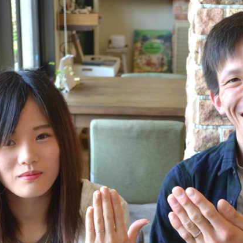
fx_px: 699
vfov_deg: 19.6
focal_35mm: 88
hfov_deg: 19.7
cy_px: 173
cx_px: 162
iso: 400
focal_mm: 29
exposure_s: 1/125
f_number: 4.5
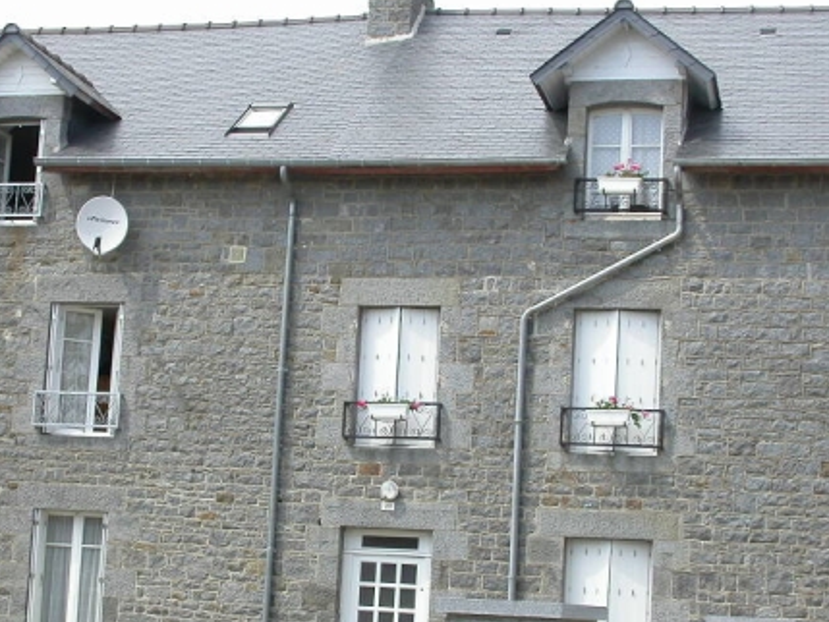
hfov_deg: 27.7
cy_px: 375
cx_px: 356
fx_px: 1677
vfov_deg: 21.0
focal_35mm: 70
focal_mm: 9.1
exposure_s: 1/225
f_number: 6.2
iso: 100
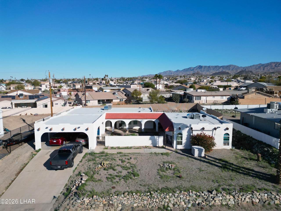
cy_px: 106
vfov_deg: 56.8
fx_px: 195
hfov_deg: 71.6
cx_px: 140
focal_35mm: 24
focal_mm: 6.72
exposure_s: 1/6000
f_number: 1.7
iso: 160
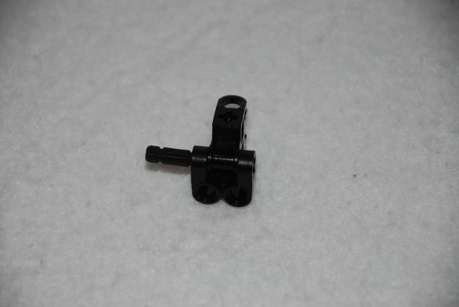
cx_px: 230
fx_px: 2585
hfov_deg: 10.1
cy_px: 154
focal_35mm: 202
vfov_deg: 6.8
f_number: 5.6
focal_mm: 135
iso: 100
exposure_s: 1/60
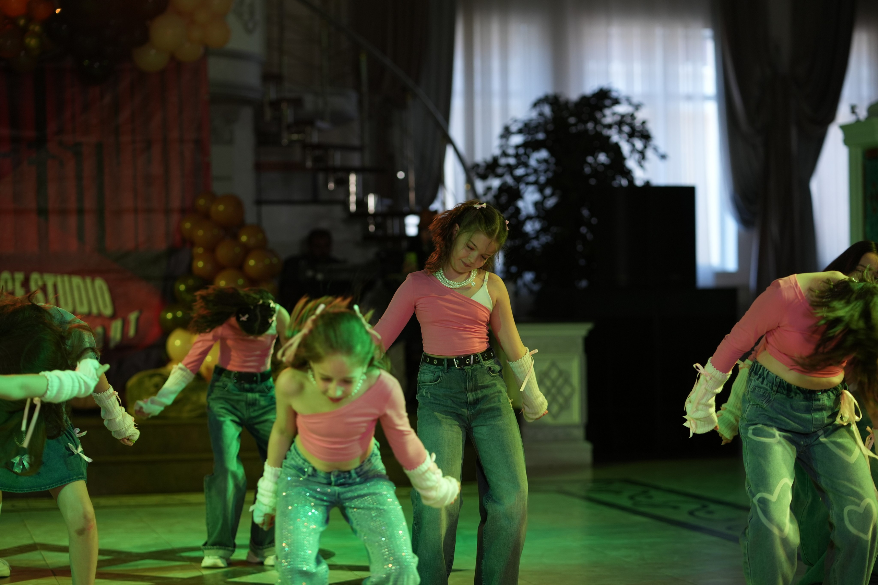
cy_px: 292
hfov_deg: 23.9
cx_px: 439
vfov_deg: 16.1
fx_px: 2073
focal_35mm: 85
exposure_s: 1/400
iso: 800
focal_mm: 85
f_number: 2.2
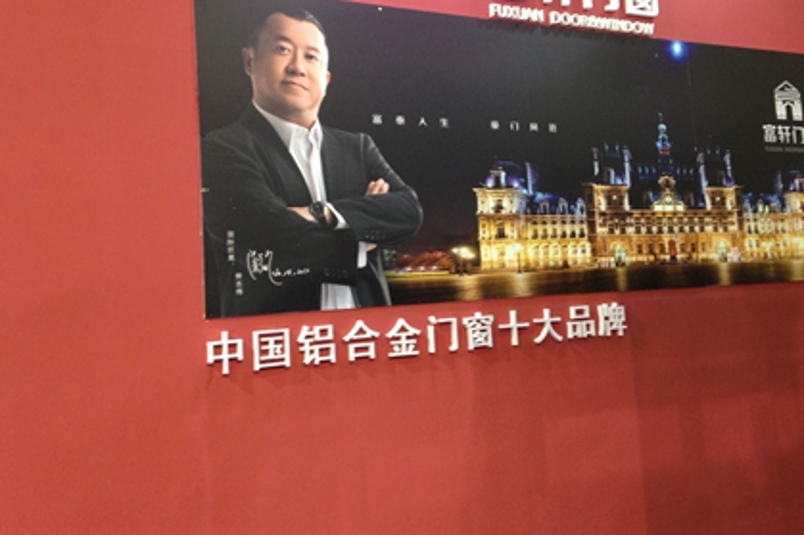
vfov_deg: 32.5
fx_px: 915
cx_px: 445
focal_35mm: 41
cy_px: 210
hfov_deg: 47.3
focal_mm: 4.13
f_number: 2.4
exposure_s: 1/20
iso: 100
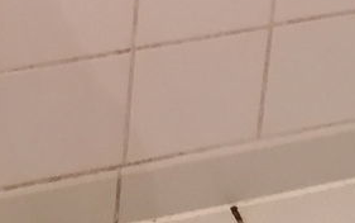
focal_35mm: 175
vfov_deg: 6.7
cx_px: -23
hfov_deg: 11.8
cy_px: -485
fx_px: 1694
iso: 80
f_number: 2.2
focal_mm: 4.15
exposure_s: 1/33
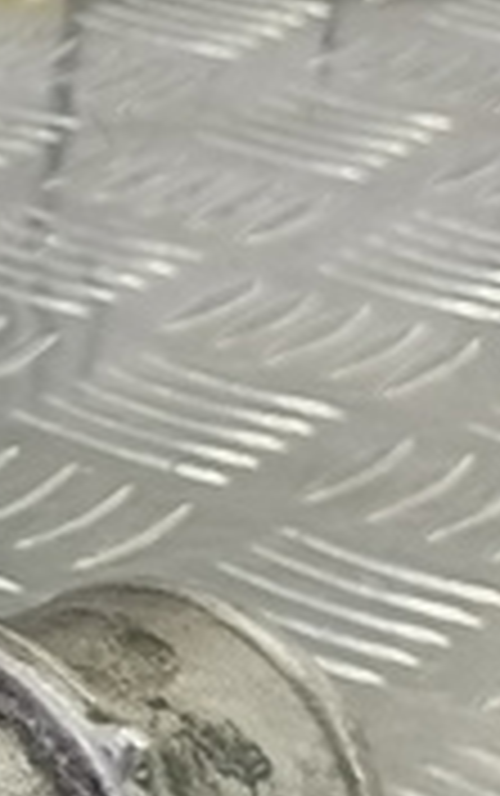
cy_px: 337
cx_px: -1369
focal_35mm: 141
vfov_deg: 14.8
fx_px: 3067
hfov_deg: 7.3
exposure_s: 1/50
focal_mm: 4.11
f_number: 1.6
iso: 189
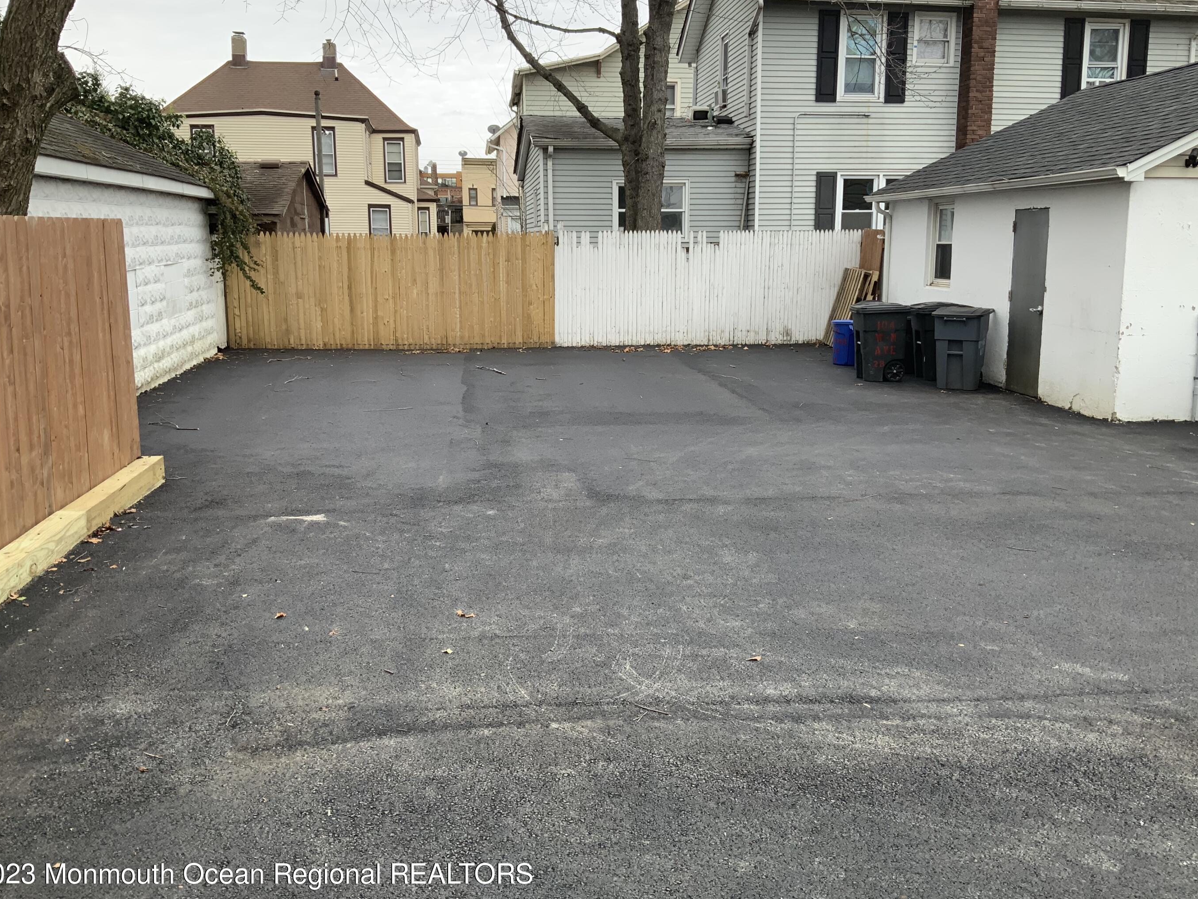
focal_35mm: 32
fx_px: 1107
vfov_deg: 44.1
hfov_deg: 56.8
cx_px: 612
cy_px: 423
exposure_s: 1/202
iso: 16
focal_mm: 3
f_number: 1.8
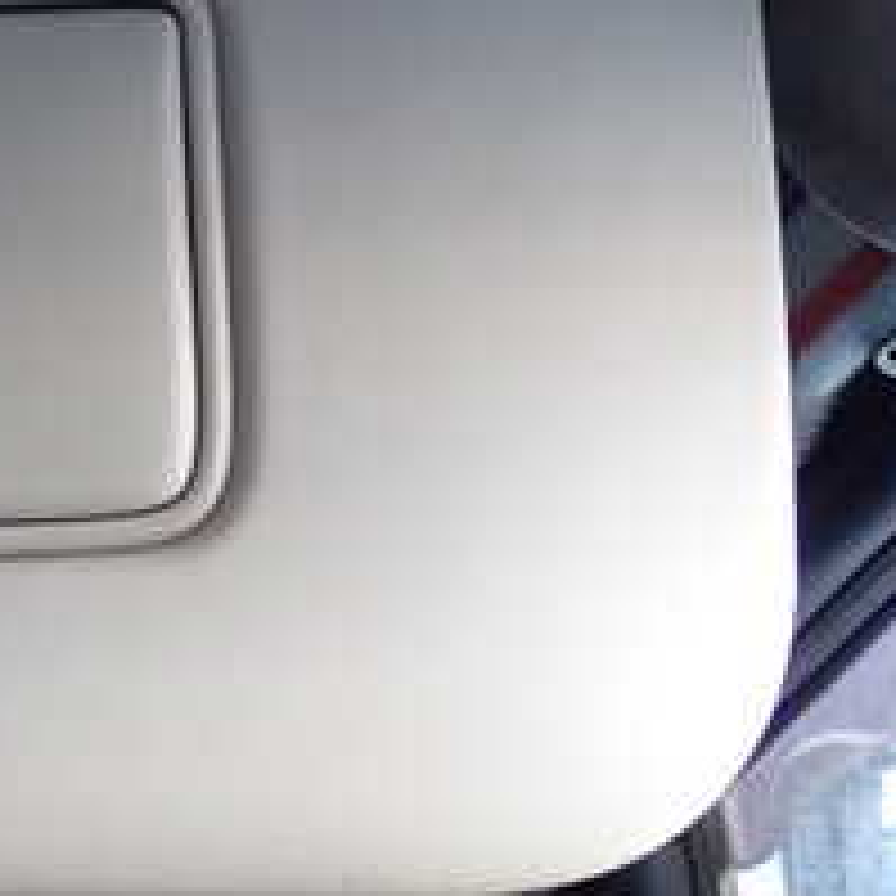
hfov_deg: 19.1
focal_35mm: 80
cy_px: 293
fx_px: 2343
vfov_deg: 21.6
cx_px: -432
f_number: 2.3
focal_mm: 5.4
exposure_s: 1/80
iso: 1250
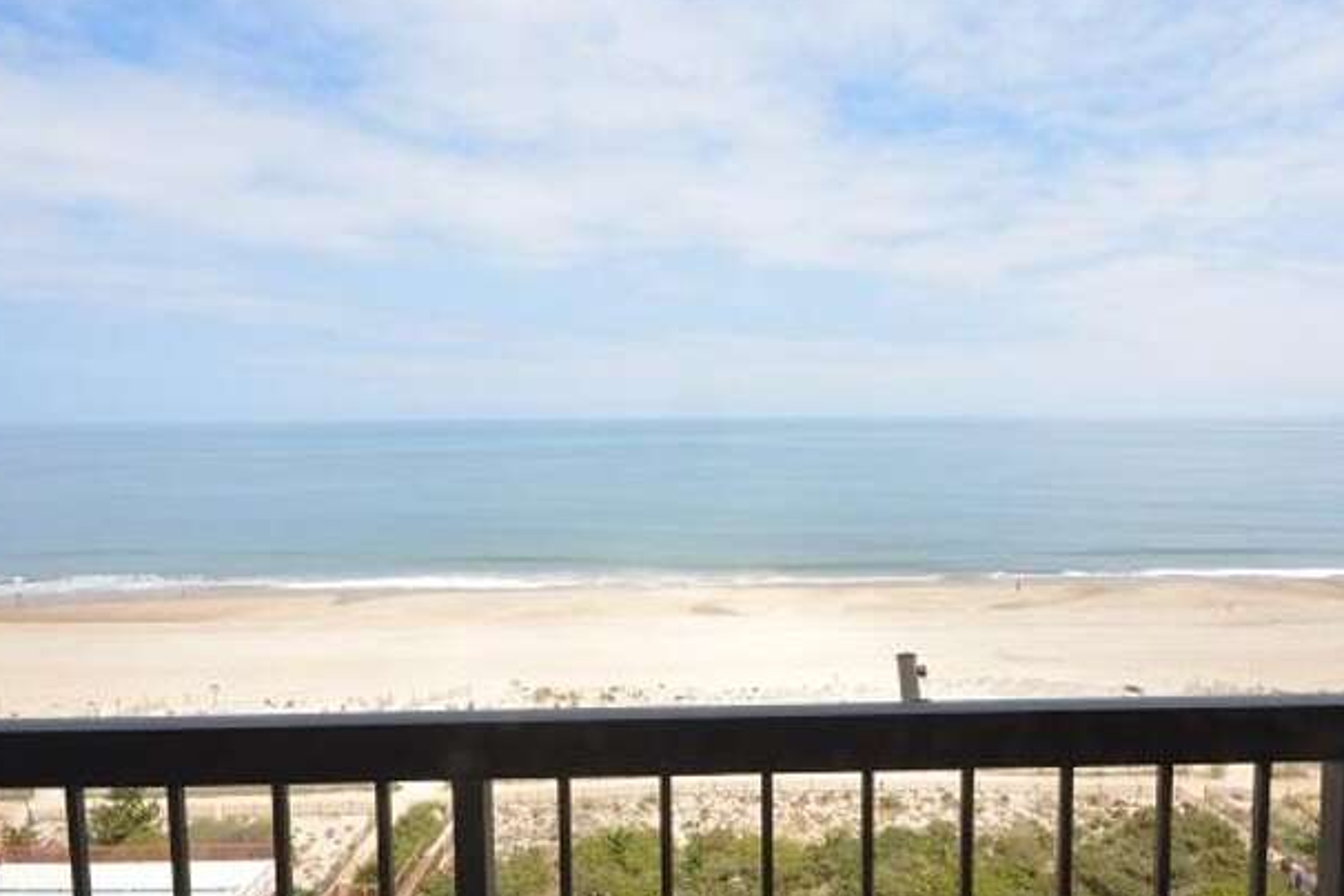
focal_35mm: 19
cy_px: 483
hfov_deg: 86.6
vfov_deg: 64.5
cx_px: 749
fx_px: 709
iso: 1000
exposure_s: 1/200
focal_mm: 10
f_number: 22
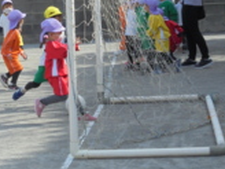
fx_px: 1014
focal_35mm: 156
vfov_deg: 9.5
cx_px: -8
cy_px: 65
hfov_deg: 12.5
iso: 100
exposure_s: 1/200
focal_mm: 13.1
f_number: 6.1
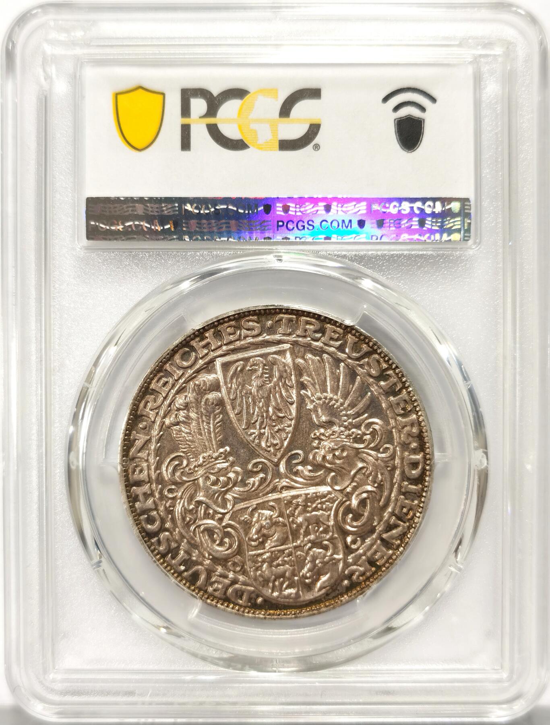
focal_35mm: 54
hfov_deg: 27.2
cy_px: 362
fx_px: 1135
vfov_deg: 35.4
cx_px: 275
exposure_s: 1/100
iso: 125
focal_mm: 5.56
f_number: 16
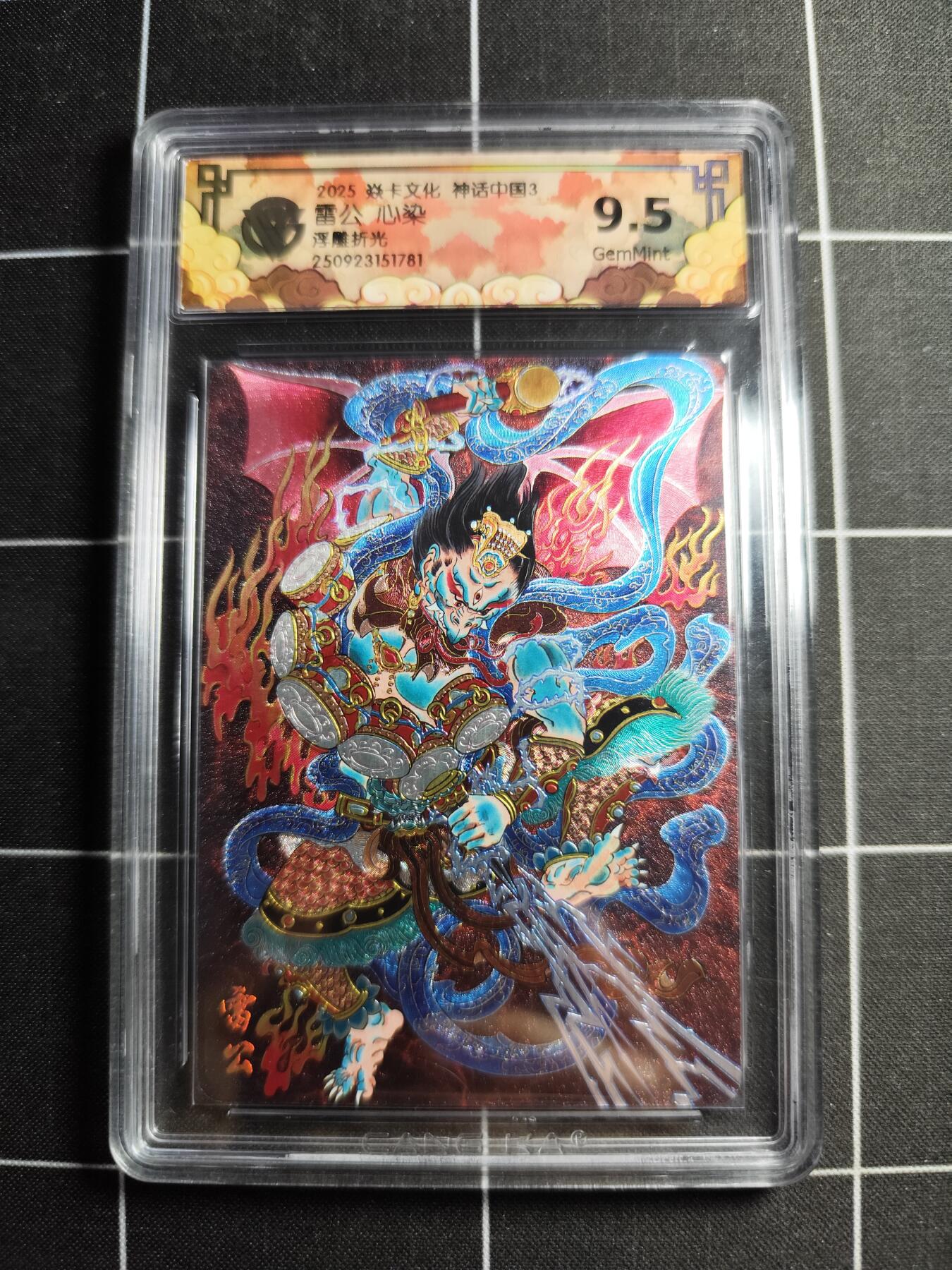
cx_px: 476
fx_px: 843
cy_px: 635
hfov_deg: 58.9
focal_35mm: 23
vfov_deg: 73.9
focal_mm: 6.14
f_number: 1.65
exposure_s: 1/100
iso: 320
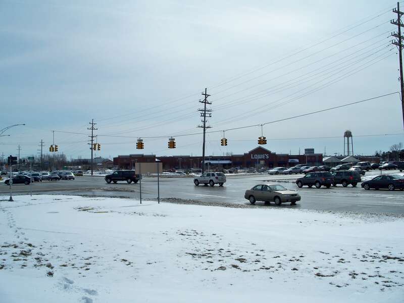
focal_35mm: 37
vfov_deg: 38.7
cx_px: 202
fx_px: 432
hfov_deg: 50.1
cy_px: 152
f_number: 5.6
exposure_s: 1/1600
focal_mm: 7.8
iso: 64
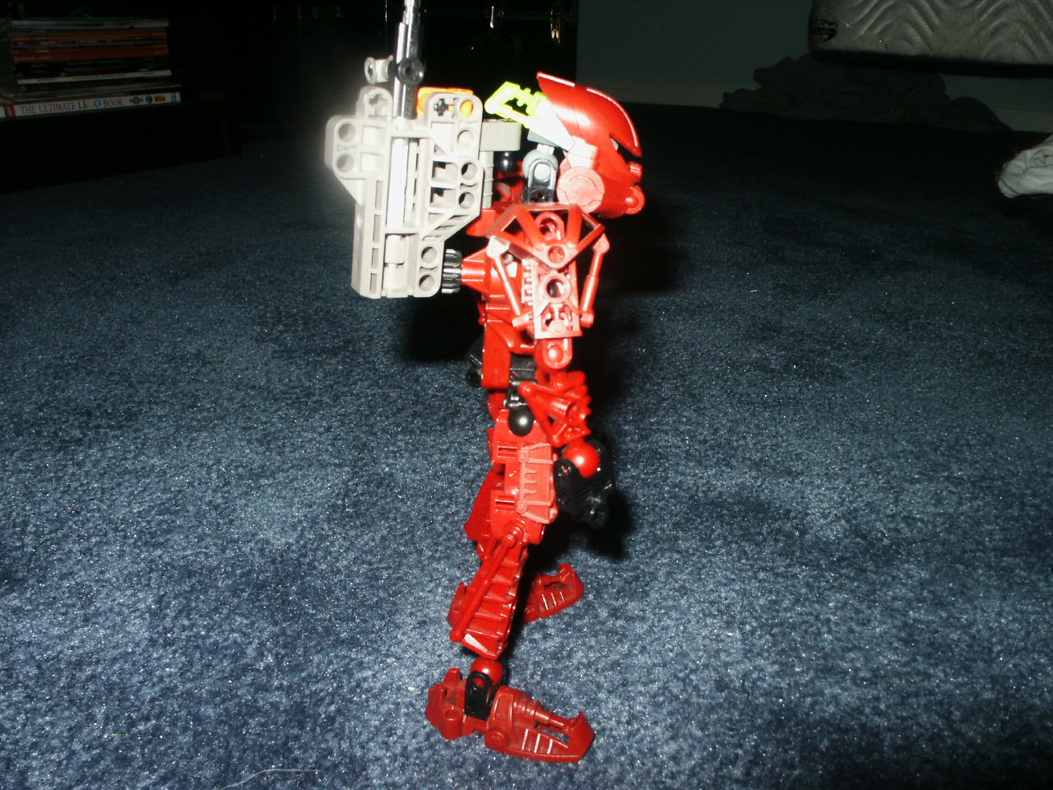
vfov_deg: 40.7
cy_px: 395
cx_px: 526
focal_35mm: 35
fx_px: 1065
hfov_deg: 52.6
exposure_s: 1/45
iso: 200
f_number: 6.7
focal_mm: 7.19
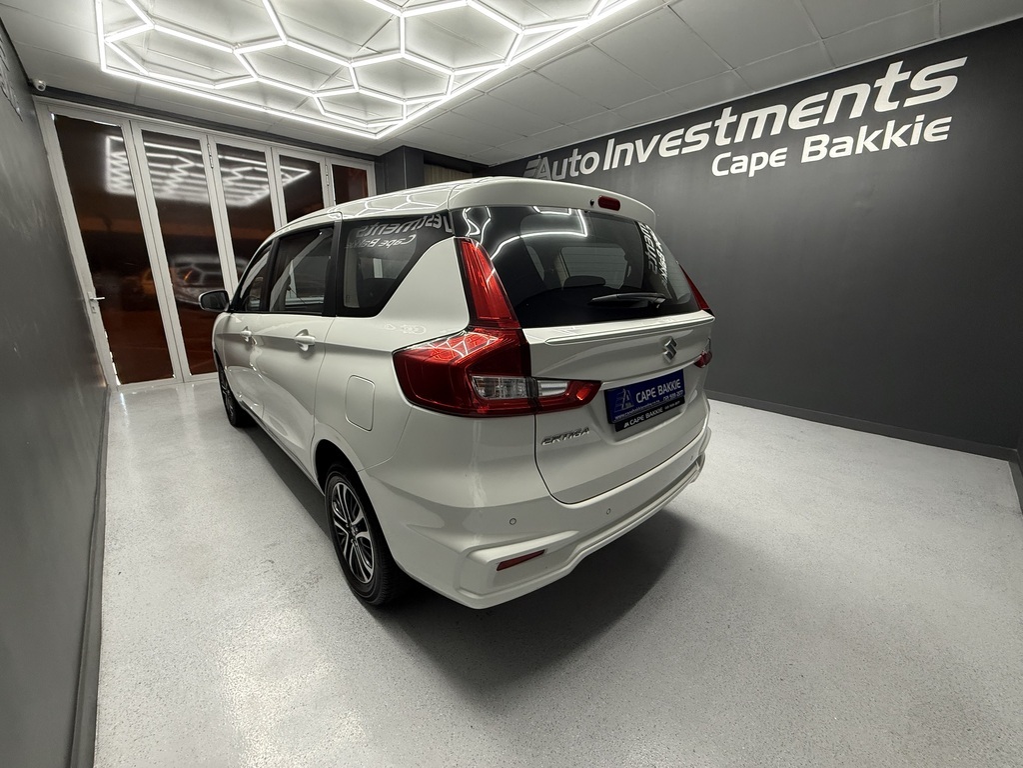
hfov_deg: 102.1
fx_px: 414
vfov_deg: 85.7
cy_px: 384
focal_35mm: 14
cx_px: 512
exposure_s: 1/100
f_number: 2.2
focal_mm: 2.22
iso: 250
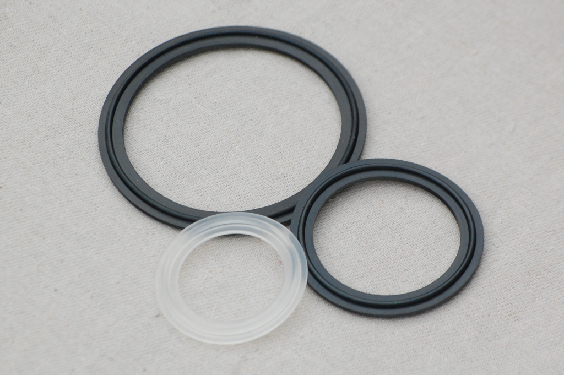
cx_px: 282
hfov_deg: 13.1
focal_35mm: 158
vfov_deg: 8.7
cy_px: 188
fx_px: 2465
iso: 800
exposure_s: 1/200
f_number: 8
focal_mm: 105
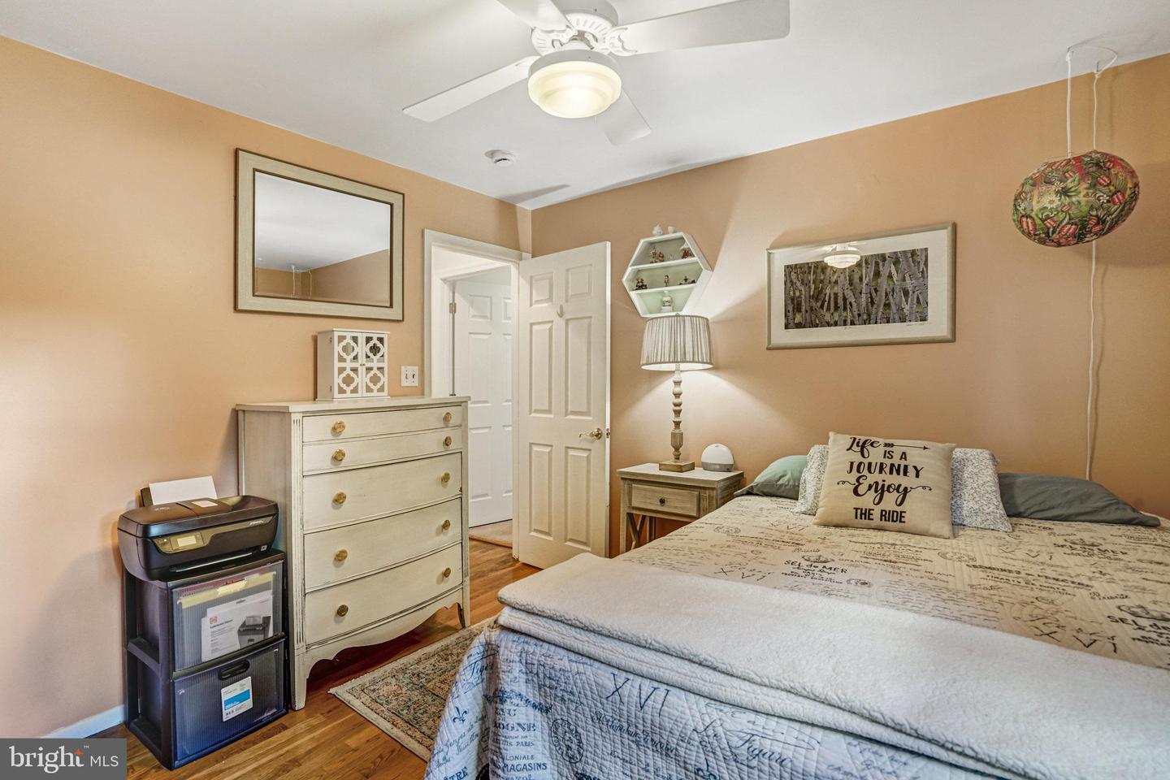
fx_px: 520
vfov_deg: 73.7
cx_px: 585
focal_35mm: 16
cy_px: 390
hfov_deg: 96.7
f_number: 8
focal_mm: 16
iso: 1250
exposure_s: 1/25
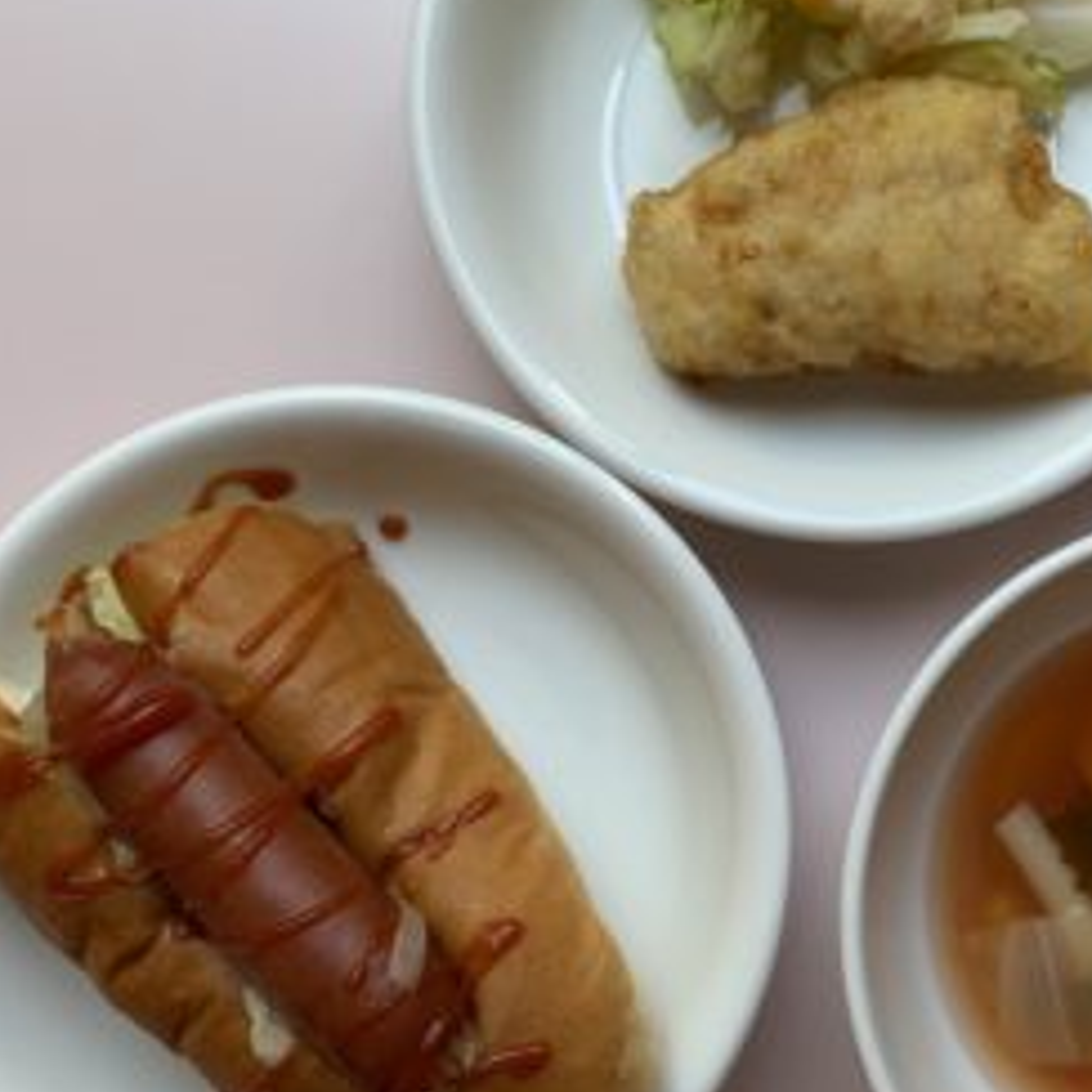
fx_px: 1677
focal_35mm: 47
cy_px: 521
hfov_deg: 35.2
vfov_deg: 36.1
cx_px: 823
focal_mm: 4.25
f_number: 1.8
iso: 40
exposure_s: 1/122
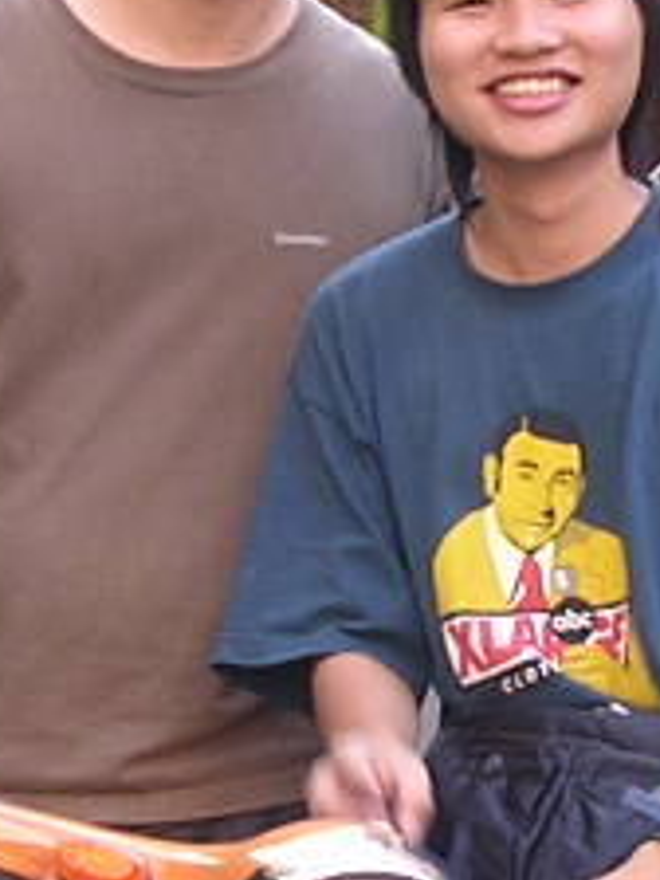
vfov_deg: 11.3
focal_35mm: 174
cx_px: 444
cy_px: 664
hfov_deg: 8.5
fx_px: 4423
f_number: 2.8
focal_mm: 5.8
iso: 100
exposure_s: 1/83.2
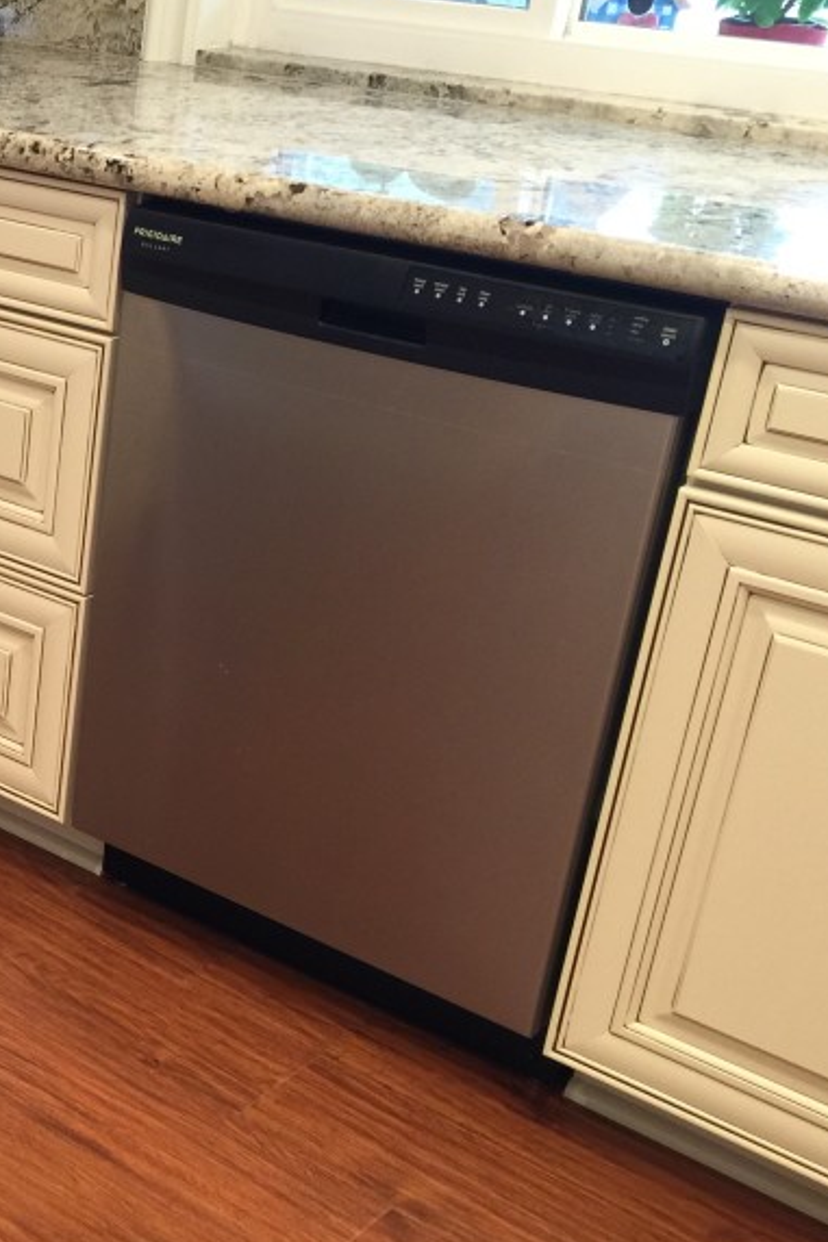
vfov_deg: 36.7
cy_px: 747
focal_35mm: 54
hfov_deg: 22.9
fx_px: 1864
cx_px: -183
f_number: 2.2
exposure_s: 1/30
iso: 40
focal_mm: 4.15
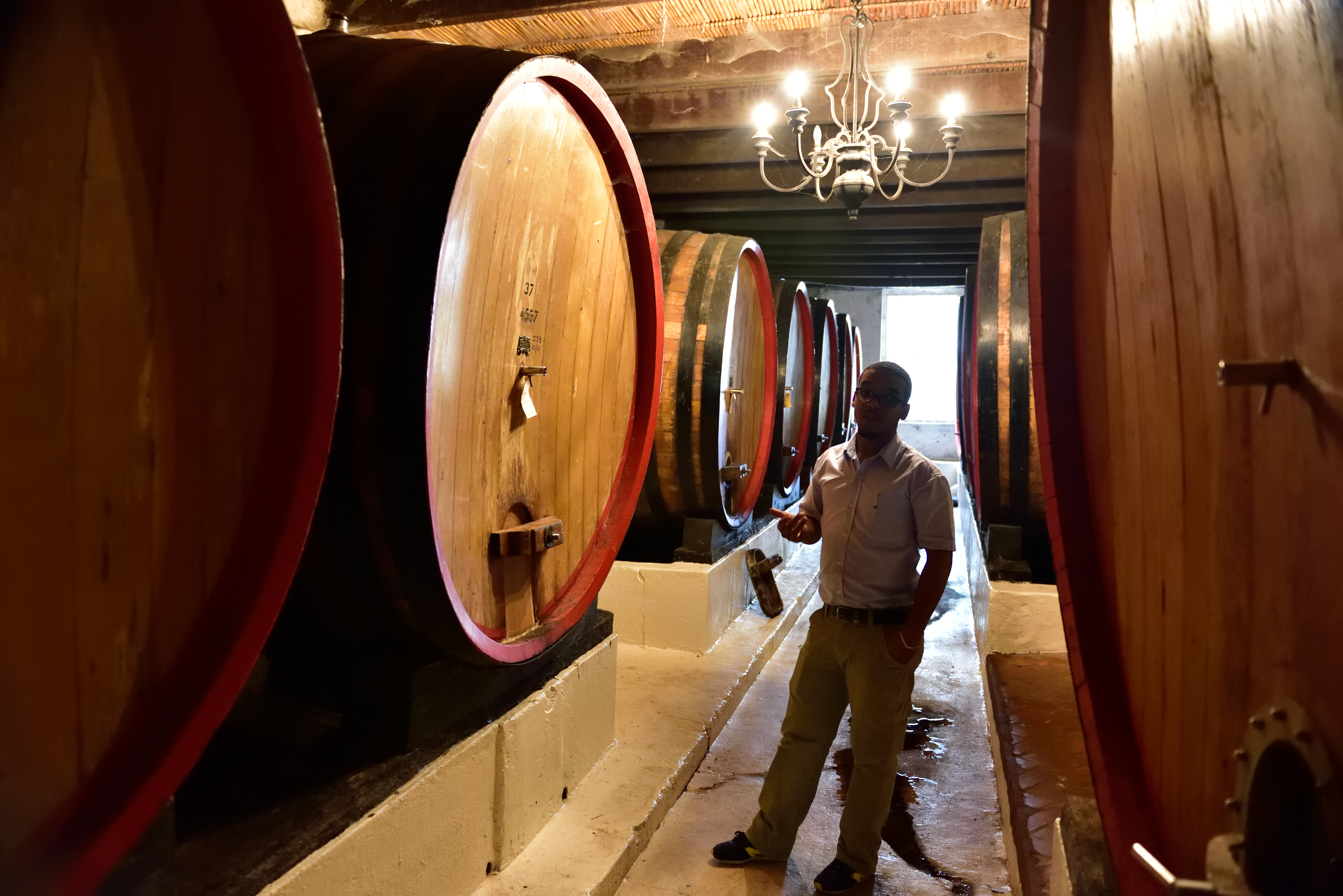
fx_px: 896
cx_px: 672
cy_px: 448
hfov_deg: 73.7
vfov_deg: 53.2
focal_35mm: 24
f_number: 2.8
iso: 6400
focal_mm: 24
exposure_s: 1/25
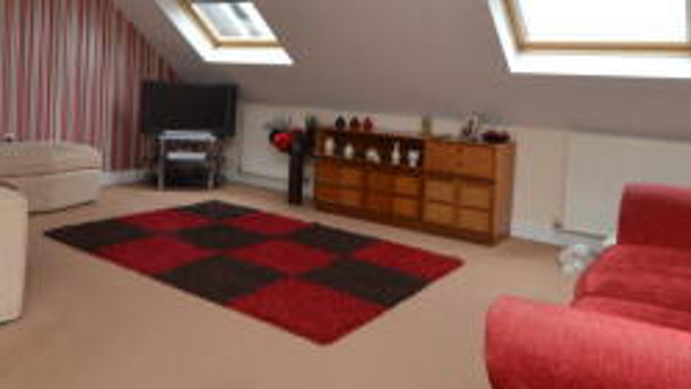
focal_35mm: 30
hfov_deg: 64.1
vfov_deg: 37.7
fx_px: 550
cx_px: 305
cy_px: 85
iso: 100
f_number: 4.5
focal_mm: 10
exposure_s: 1/60
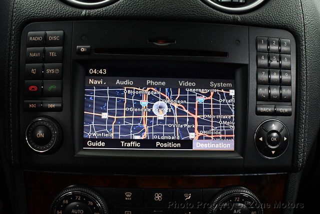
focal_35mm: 36
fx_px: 321
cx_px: 160
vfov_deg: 37.0
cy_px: 107
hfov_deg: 53.1
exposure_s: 1/125
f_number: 3.5
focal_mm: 18
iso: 2800
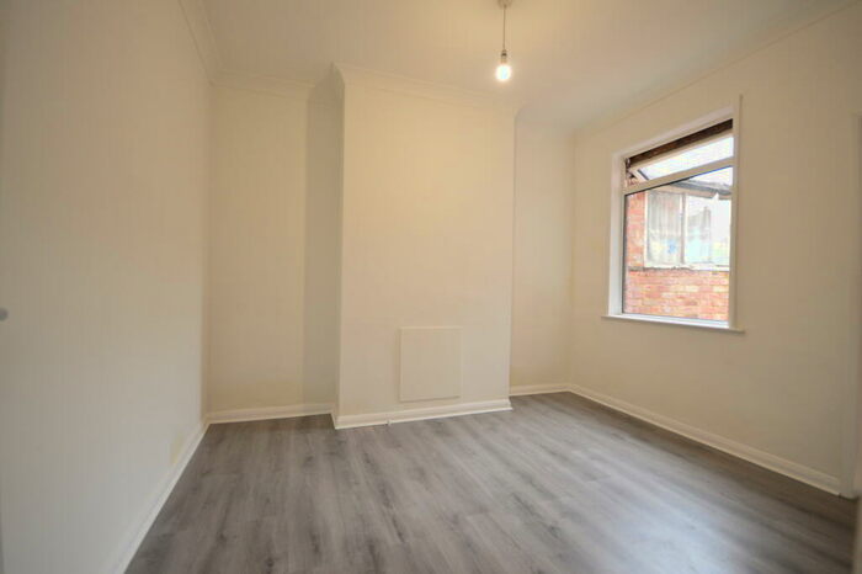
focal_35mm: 15
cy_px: 287
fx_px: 359
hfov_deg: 100.4
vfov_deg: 77.3
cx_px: 431
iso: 220
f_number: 4
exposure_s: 1/15
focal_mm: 10
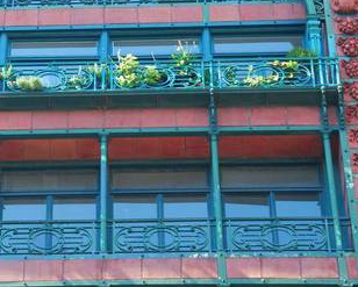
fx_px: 2546
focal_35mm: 240
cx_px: 53
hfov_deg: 8.0
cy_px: 72
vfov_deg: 6.4
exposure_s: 1/100
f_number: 5.3
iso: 180
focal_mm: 75
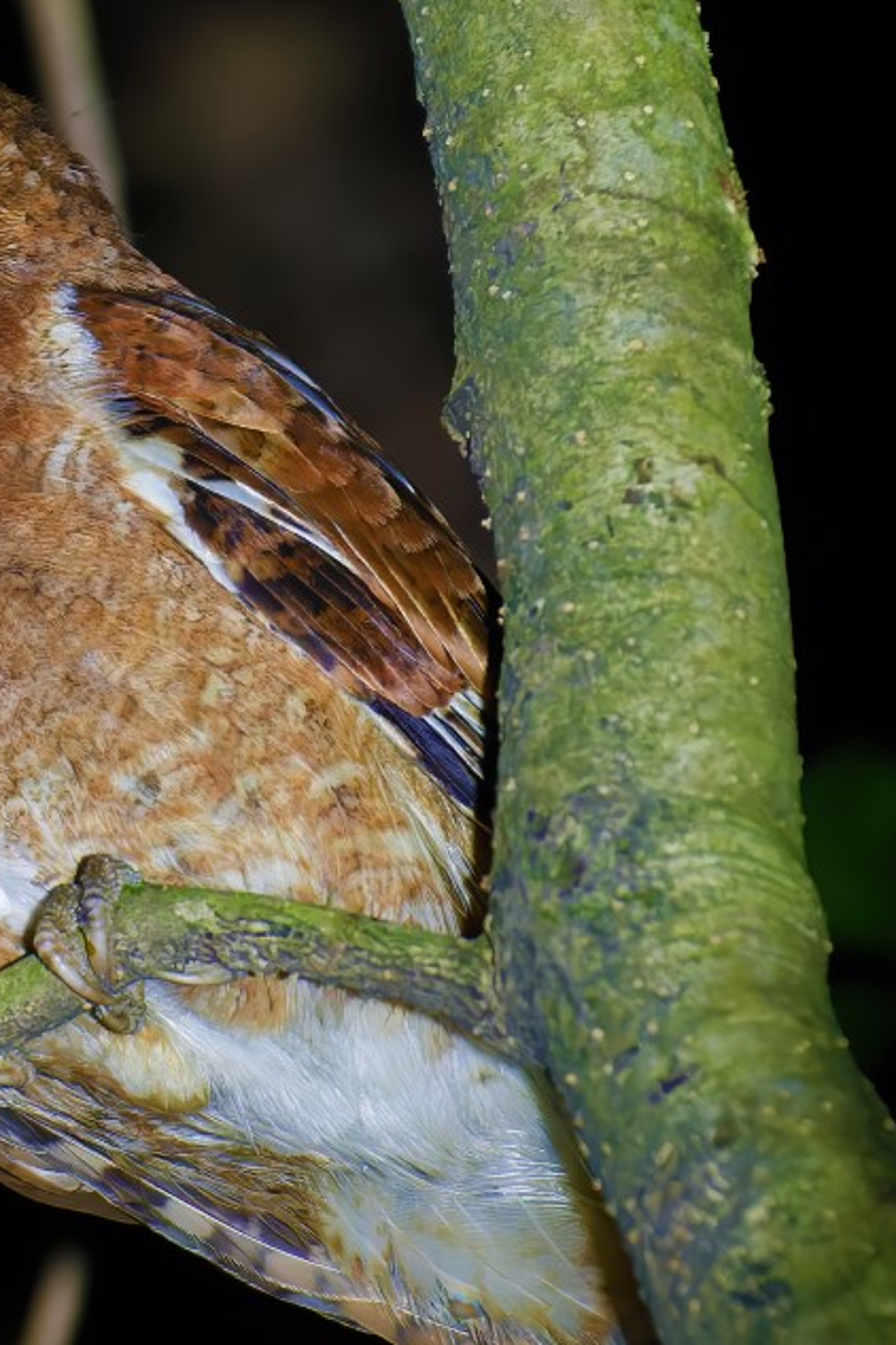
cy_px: 759
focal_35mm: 1918
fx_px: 71600
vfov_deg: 1.1
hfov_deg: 0.7
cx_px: -412
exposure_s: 1/160
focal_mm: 500
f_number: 6.3
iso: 2000
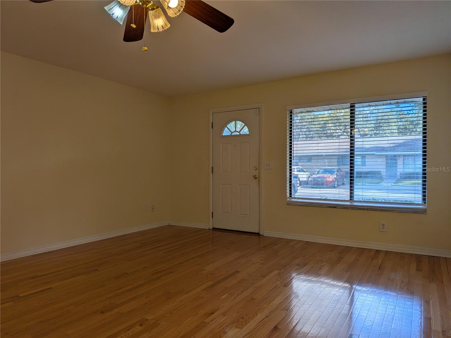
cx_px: 226
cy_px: 169
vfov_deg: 56.8
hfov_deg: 71.6
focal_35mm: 24
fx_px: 313
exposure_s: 1/1242
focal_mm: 4.53
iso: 27
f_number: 1.7
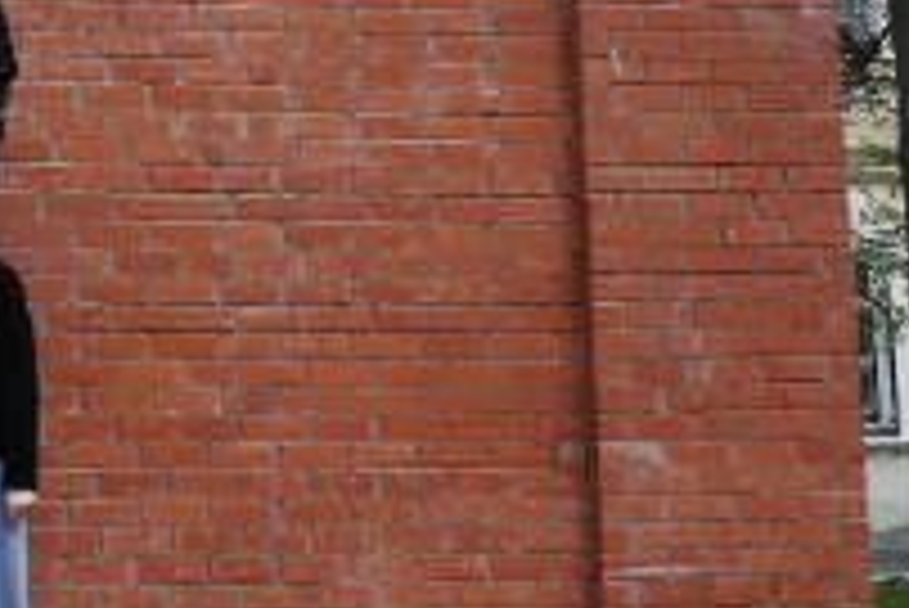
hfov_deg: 18.9
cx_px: -171
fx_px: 2577
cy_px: -65
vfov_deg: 13.2
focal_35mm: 102
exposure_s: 1/30
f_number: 3.2
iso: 125
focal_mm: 6
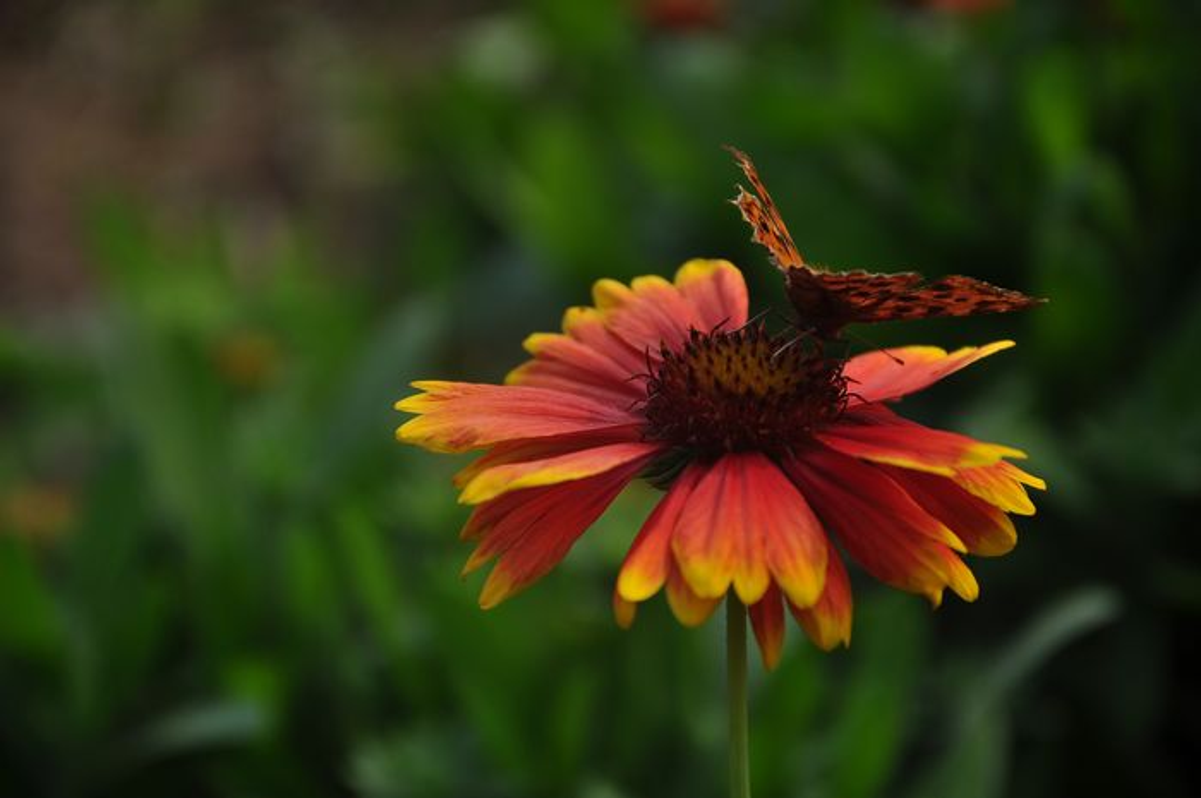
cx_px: 600
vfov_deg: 8.7
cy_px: 399
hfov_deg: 13.1
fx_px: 5248
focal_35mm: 158
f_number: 5.6
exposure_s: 1/320
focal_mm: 105
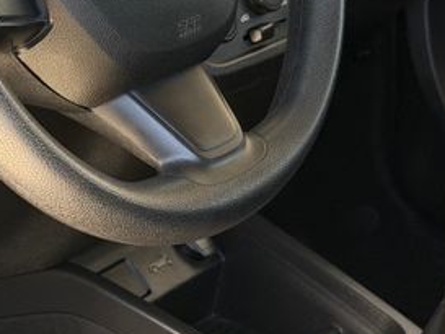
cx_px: 147
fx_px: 1736
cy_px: -37
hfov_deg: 14.6
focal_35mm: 135
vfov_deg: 10.8
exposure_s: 1/206
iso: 200
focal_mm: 6.76
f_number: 1.78
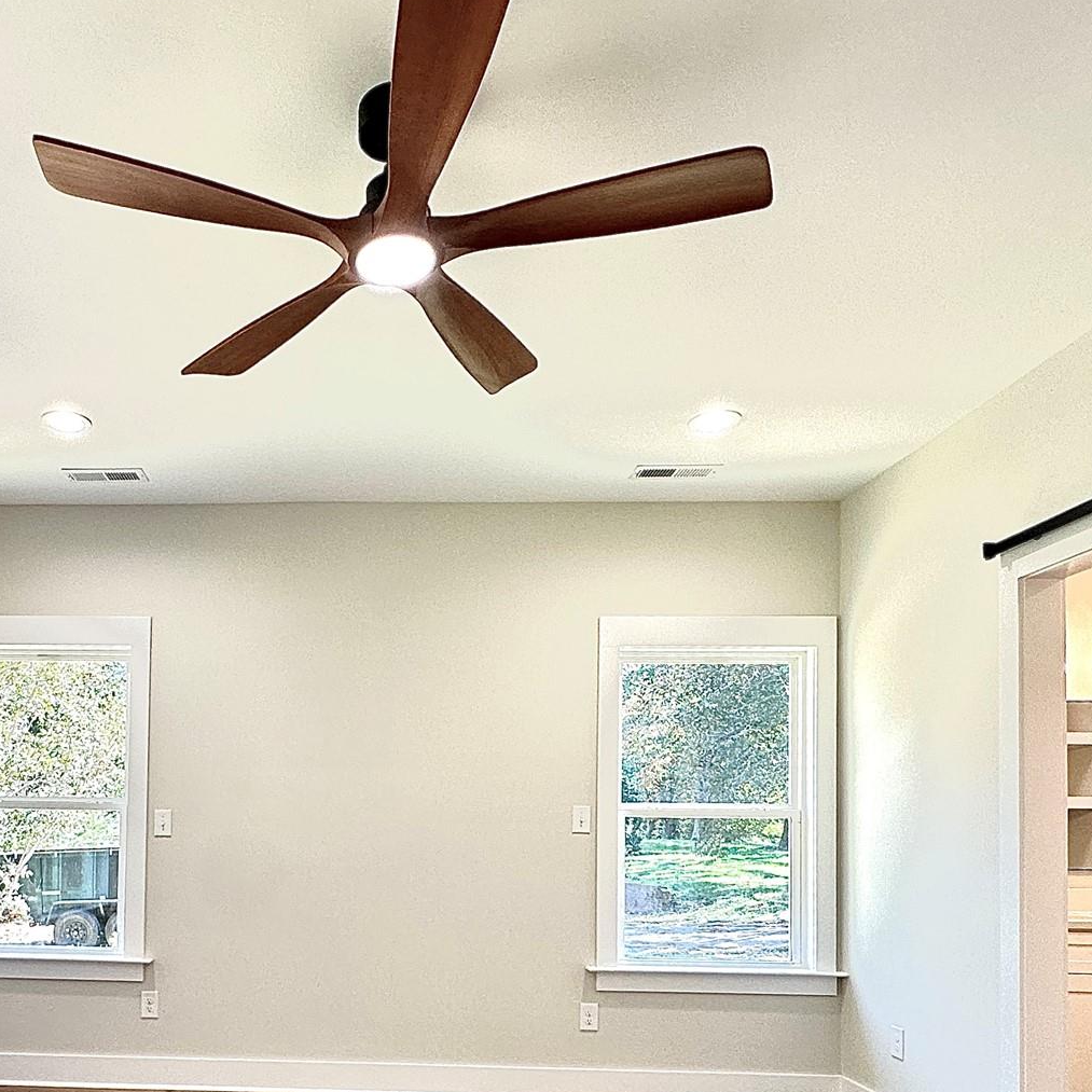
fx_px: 892
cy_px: 814
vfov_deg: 59.7
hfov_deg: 60.3
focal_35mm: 25
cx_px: 306
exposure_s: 1/120
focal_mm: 2.22
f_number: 2.2
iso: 100
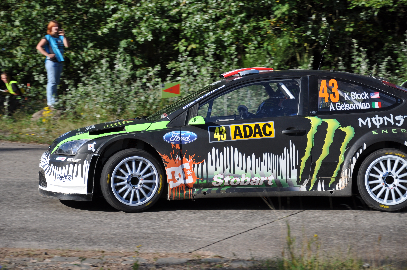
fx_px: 1355
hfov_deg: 17.1
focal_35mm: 120
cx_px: 204
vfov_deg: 11.4
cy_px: 135
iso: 200
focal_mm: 80
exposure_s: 1/640
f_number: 6.3
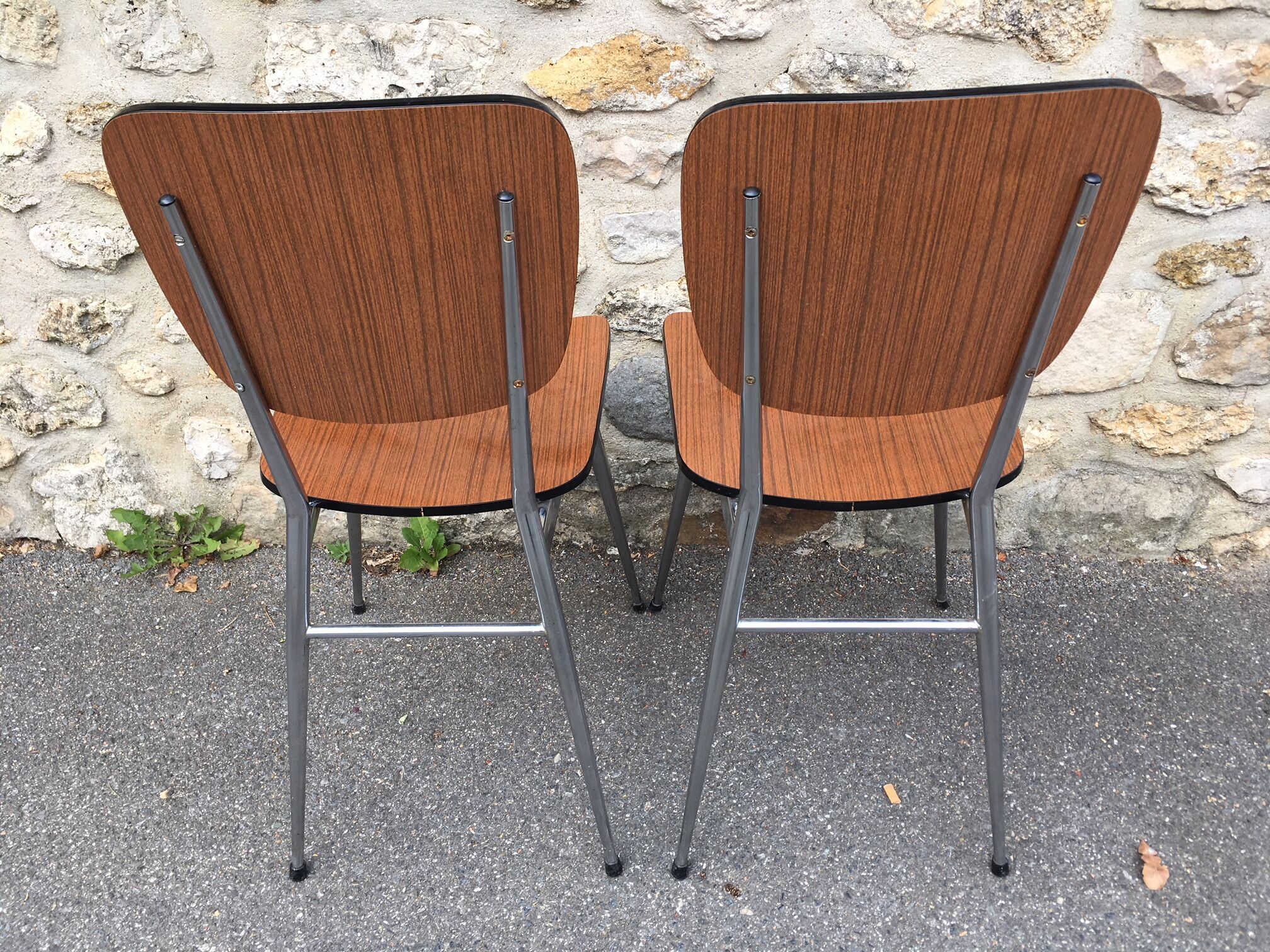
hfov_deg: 61.7
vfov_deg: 48.2
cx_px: 635
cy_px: 476
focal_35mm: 29
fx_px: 1064
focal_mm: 4.15
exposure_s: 1/217
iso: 25
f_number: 2.2
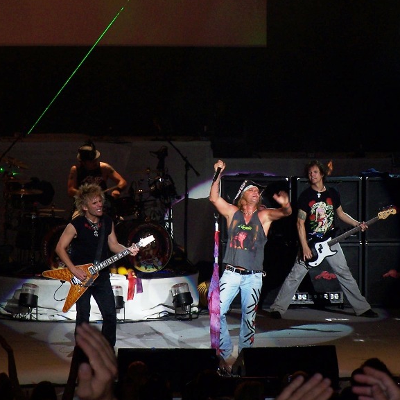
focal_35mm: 267
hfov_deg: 6.6
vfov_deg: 6.6
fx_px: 3491
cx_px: 229
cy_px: 176
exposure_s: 1/125
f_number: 3.2
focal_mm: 31.3
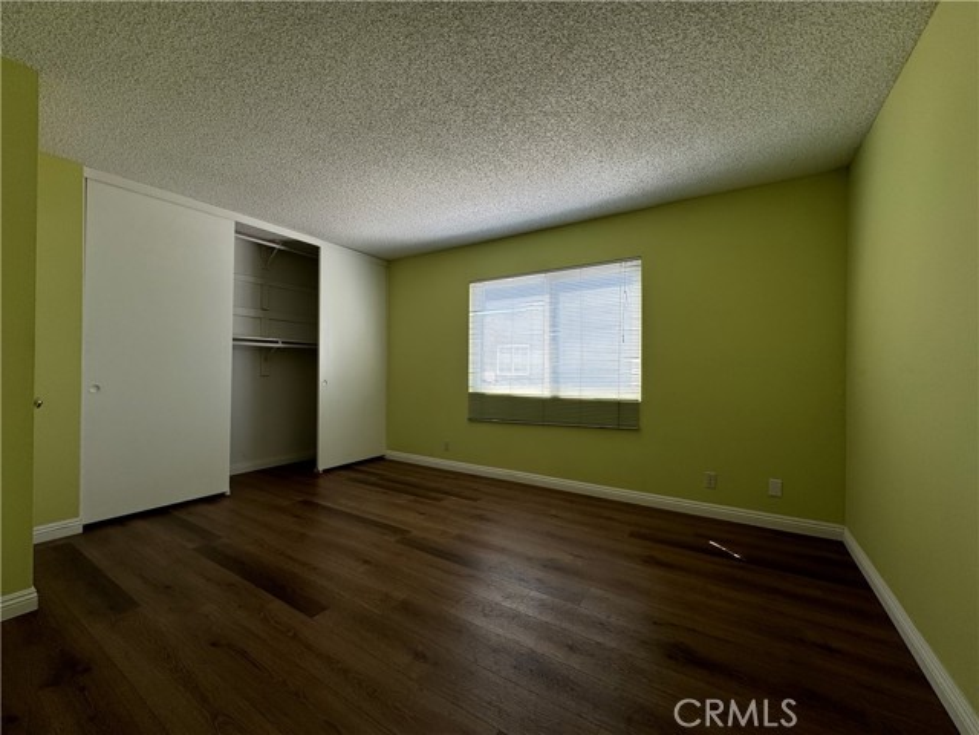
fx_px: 396
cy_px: 368
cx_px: 490
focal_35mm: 14
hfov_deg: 102.1
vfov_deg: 85.7
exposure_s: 1/151
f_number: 2.2
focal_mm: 2.22
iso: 40
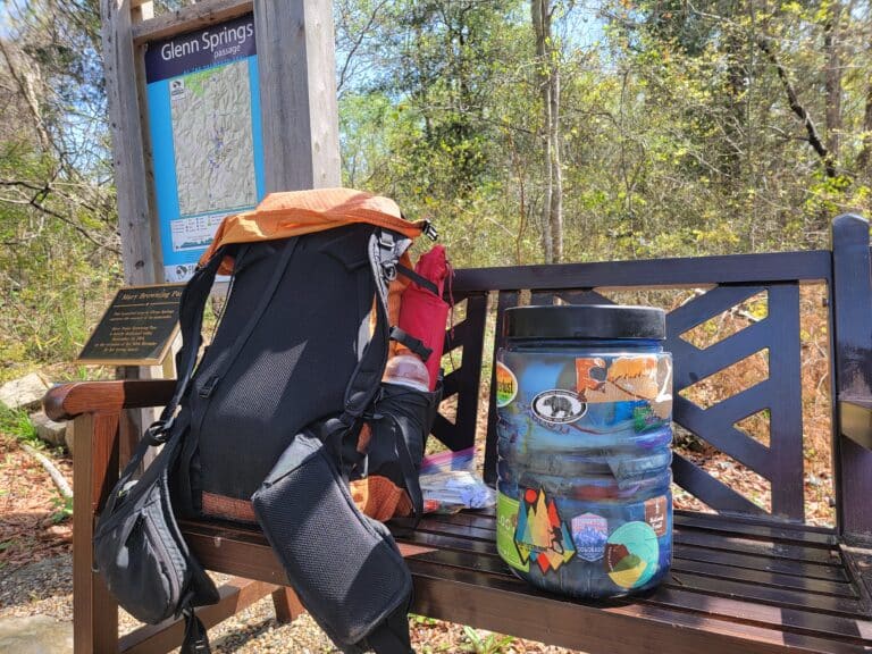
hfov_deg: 71.6
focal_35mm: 24
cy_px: 327
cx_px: 436
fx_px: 605
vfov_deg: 56.8
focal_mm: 6.7
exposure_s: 1/126
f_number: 1.8
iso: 16
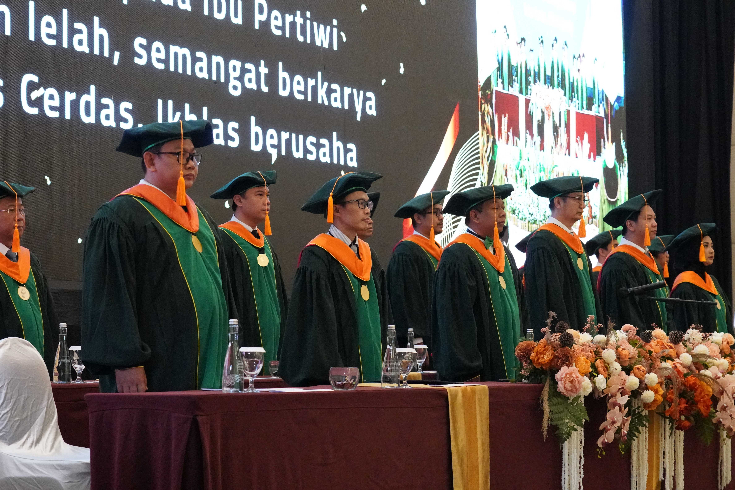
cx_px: 368
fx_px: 1674
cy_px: 245
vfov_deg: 16.7
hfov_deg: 24.8
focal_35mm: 82
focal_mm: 55
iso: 8000
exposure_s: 1/160
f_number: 4
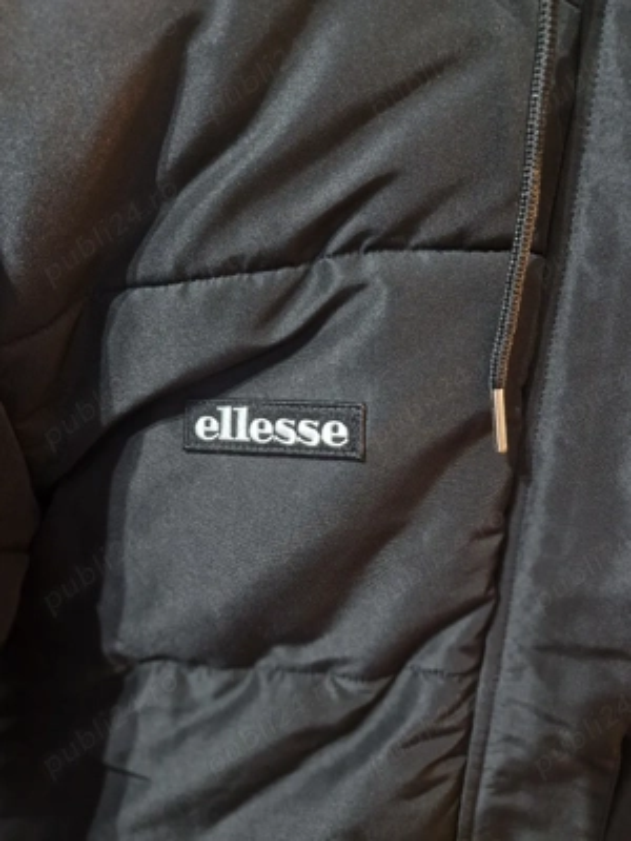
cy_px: 420
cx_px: 316
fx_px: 559
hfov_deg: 58.9
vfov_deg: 73.9
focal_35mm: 23
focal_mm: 5.54
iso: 1000
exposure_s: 1/25
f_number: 1.8
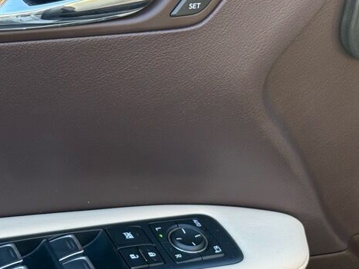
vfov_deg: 14.1
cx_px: 124
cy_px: 140
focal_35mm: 105
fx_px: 1089
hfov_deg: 18.7
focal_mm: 6.76
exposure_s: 1/112
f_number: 1.78
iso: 100
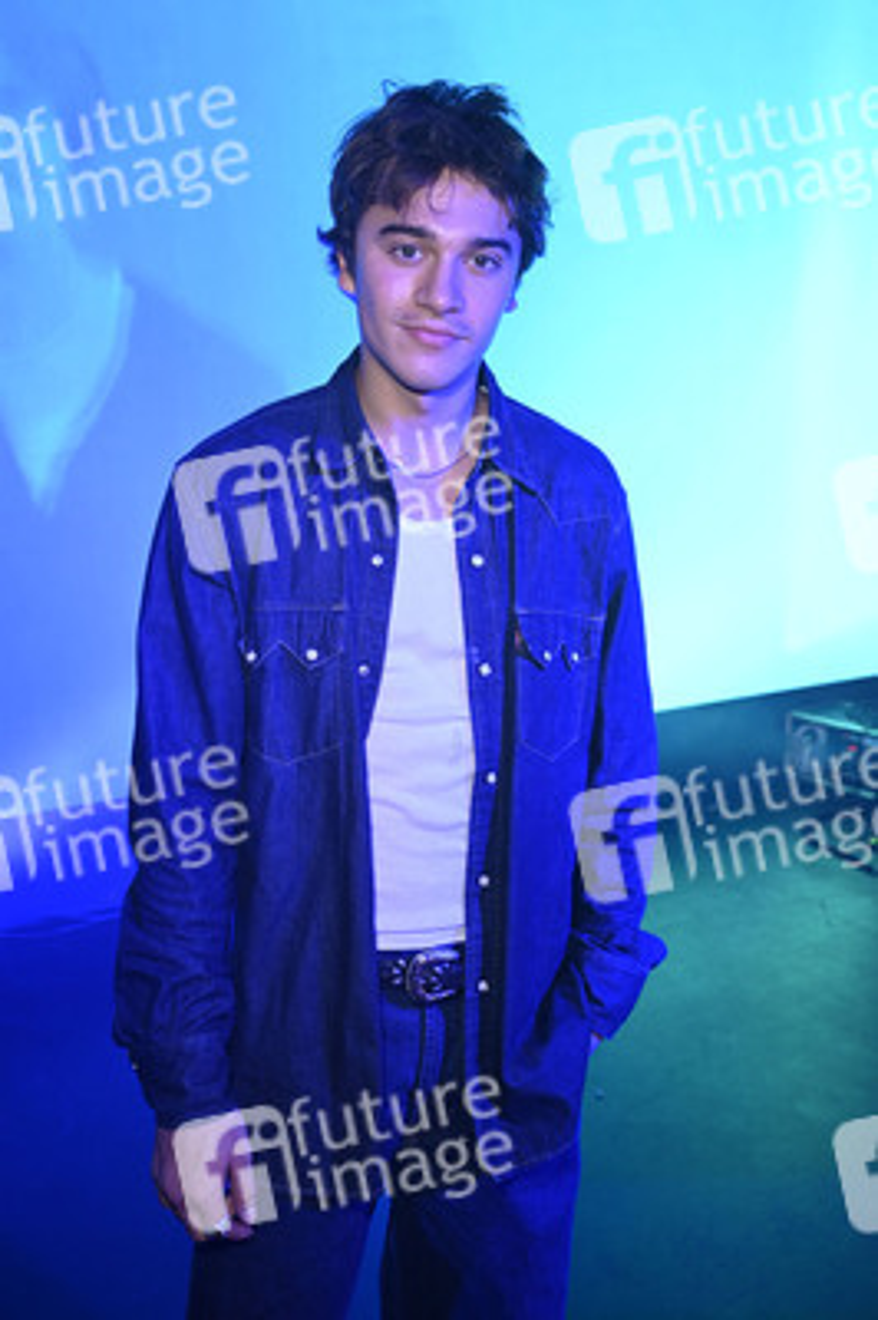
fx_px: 1246
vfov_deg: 55.8
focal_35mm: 34
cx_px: 439
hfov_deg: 38.8
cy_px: 660
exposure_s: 1/40
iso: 2000
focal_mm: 34
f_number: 5.6
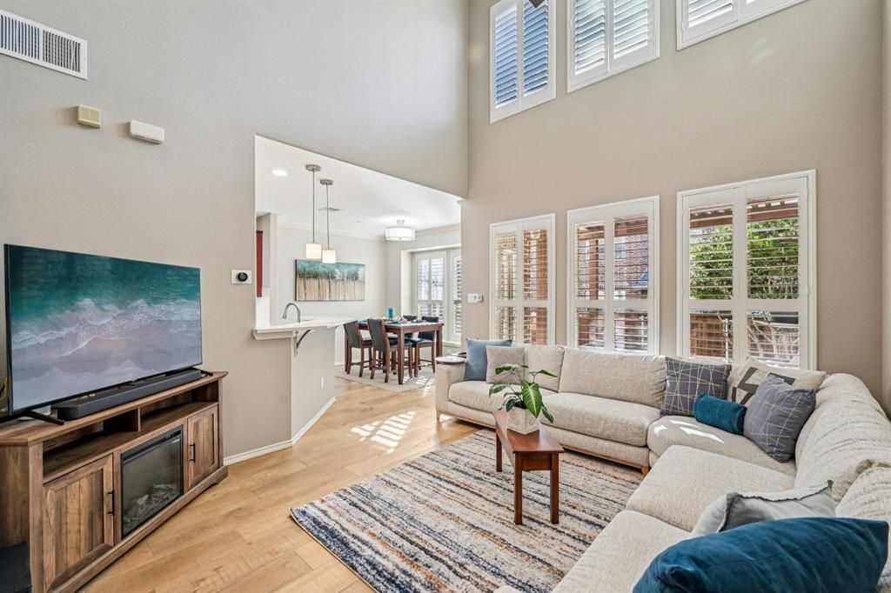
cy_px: 296
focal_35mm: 15
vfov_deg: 77.3
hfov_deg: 100.4
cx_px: 446
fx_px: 371
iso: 400
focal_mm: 15
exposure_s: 1/15
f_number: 8
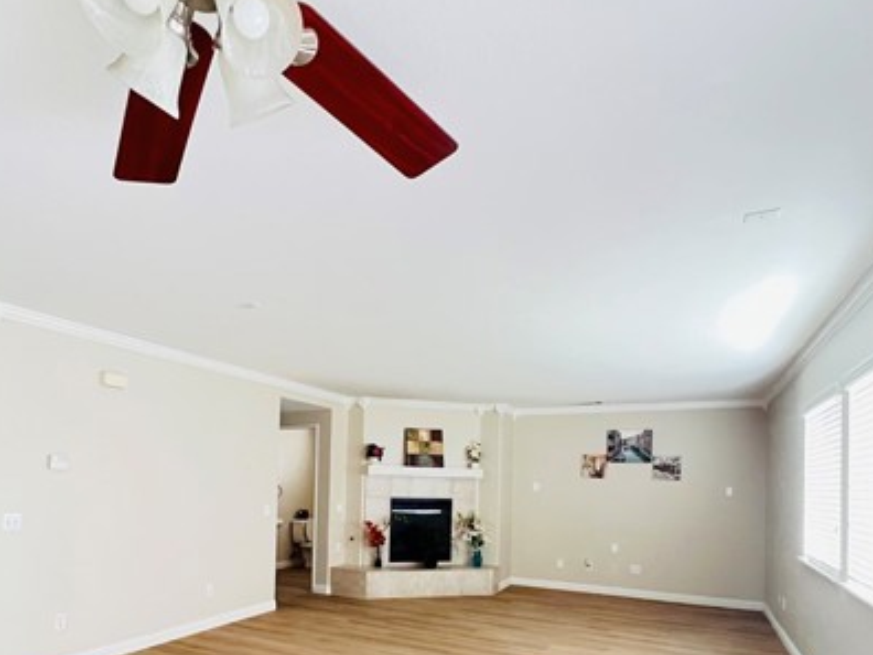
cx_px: 375
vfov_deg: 60.8
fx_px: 530
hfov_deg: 78.5
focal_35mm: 21
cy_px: 470
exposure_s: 1/43
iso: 1000
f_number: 1.8
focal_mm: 1.57
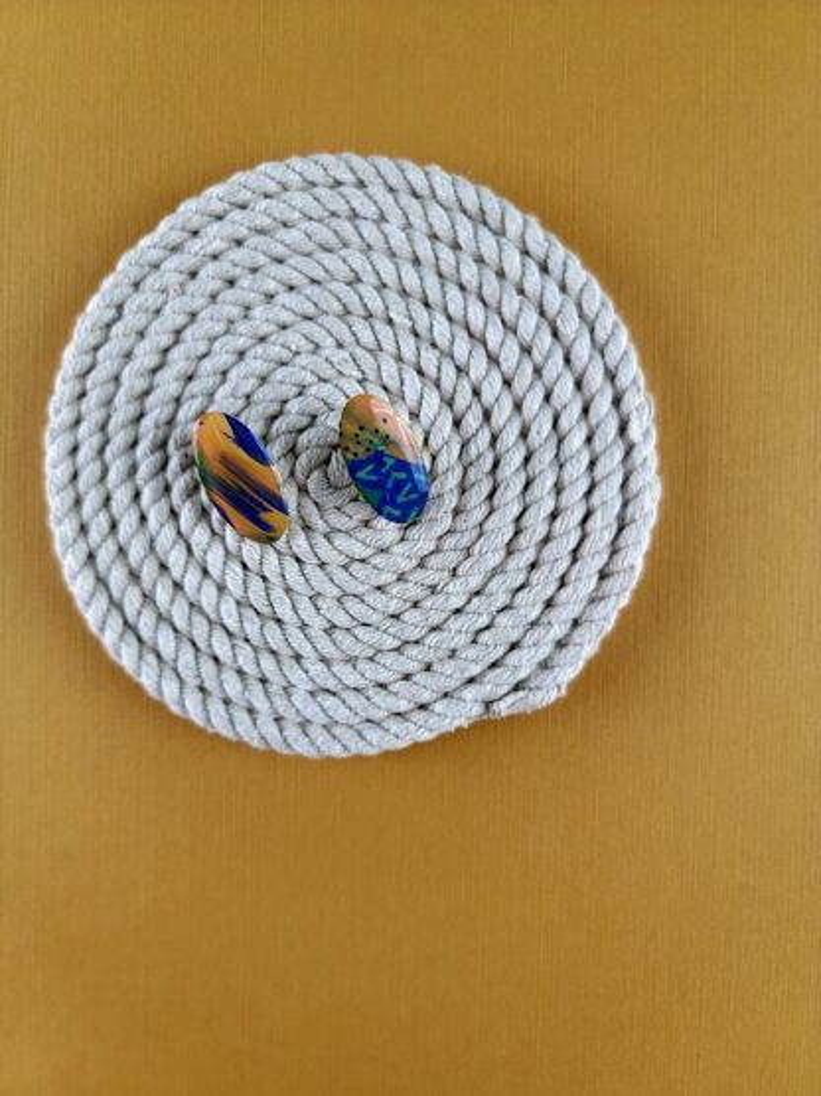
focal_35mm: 24
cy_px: 548
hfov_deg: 56.8
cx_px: 410
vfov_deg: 71.6
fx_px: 759
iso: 160
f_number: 1.8
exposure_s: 1/40
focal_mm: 6.7
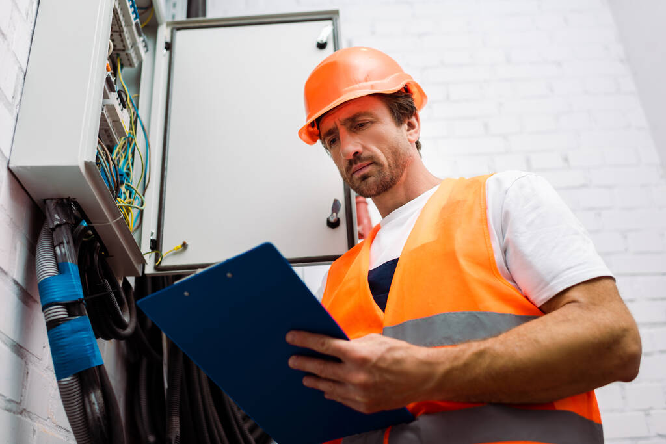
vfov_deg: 37.9
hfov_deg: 54.4
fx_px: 648
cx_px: 333
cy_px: 222
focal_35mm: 35
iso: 100
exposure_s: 1/200
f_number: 2.5
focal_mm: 35
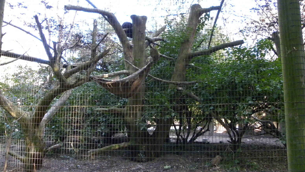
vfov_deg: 40.2
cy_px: 83
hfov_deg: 66.1
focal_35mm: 29
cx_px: 151
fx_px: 235
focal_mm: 4.6
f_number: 2.8
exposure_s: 1/77.1
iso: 400
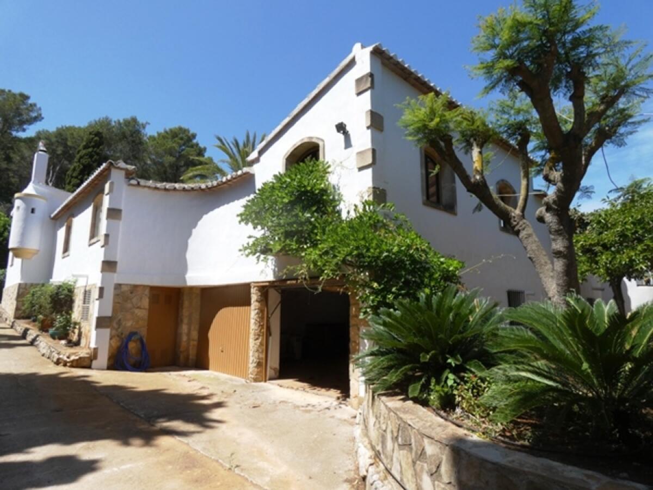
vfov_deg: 66.0
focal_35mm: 20
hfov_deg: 81.7
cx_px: 326
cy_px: 245
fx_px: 377
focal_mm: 3.6
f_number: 3.5
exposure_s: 1/800
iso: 80
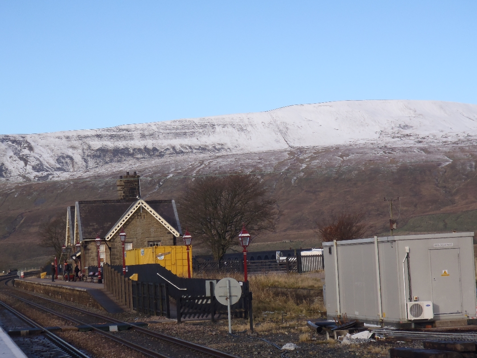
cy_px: 179
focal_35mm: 102
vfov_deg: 14.5
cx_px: 238
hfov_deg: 19.3
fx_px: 1406
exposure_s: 1/250
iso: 80
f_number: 5.1
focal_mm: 18.2
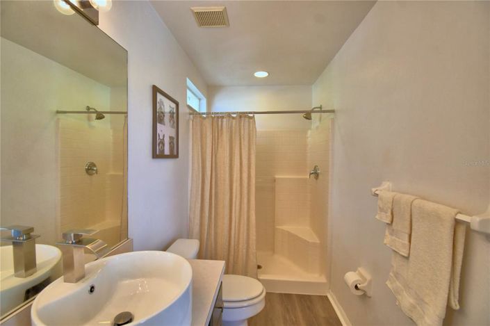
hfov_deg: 100.4
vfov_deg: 77.2
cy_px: 163
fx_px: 204
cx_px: 245
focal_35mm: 15
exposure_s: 1/80
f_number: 4.5
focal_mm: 10
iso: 400
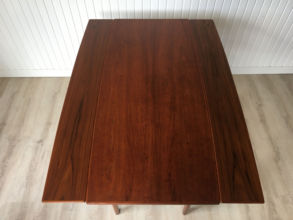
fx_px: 245
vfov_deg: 48.2
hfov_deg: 61.7
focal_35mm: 29
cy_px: 110
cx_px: 146
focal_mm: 4.15
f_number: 2.2
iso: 40
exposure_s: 1/33
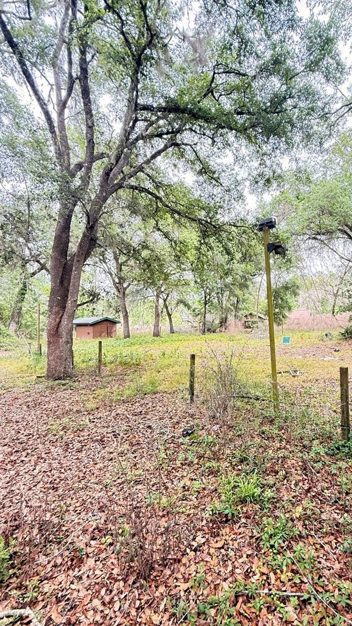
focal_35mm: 16
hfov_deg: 65.2
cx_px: 236
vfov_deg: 99.4
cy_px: 315
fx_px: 266
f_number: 2.2
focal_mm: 2.22
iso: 160
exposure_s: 1/99
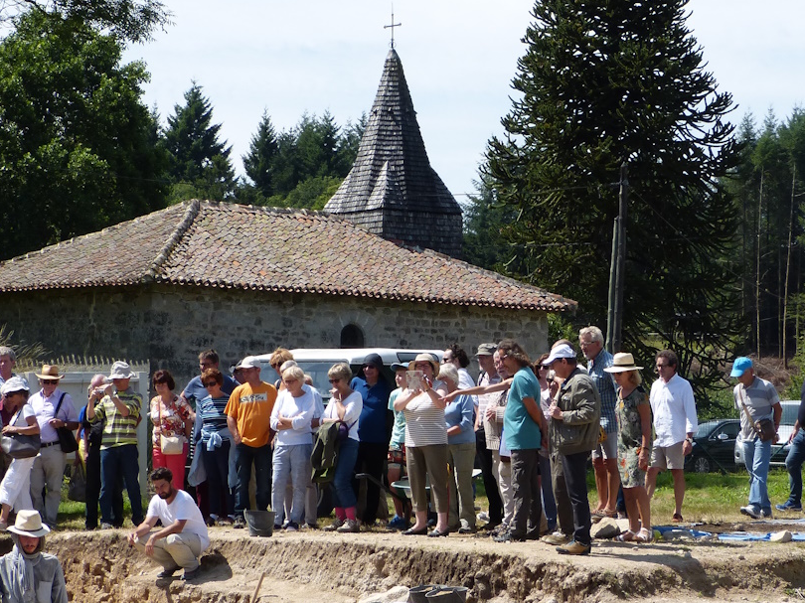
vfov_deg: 11.8
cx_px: 438
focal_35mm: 126
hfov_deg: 15.6
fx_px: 2929
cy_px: 363
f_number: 4
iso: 100
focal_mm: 12.1
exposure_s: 1/800
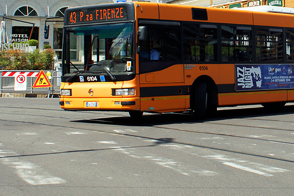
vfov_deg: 15.9
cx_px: 264
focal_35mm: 85
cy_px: 17
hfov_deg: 23.3
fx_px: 694
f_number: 7.1
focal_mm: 30
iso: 200
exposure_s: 1/500
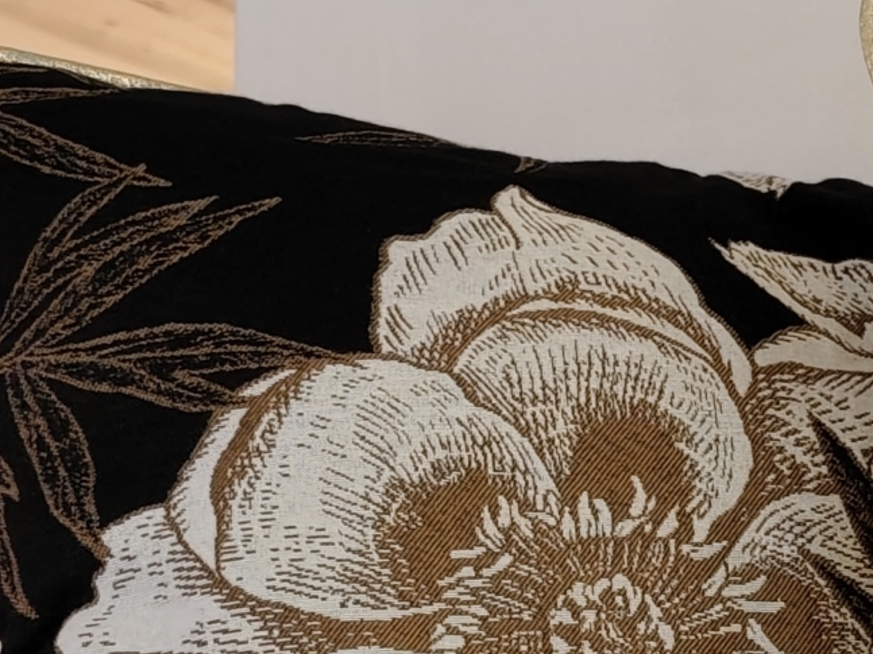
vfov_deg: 8.1
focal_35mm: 182
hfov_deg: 10.8
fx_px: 4589
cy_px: 491
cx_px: 789
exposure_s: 1/50
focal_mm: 6.19
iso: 400
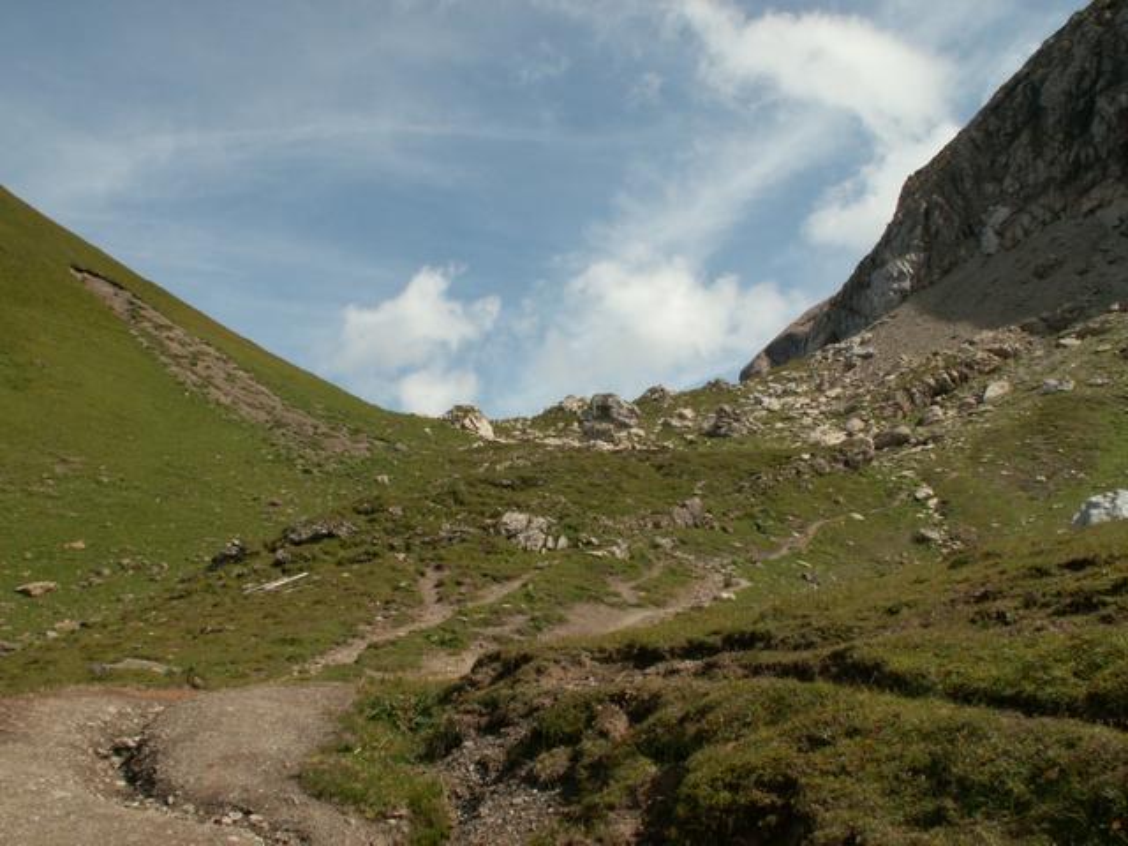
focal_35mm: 35
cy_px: 423
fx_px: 1141
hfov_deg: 52.6
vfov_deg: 40.7
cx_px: 564
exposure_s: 1/200
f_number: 7.1
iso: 50
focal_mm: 5.86
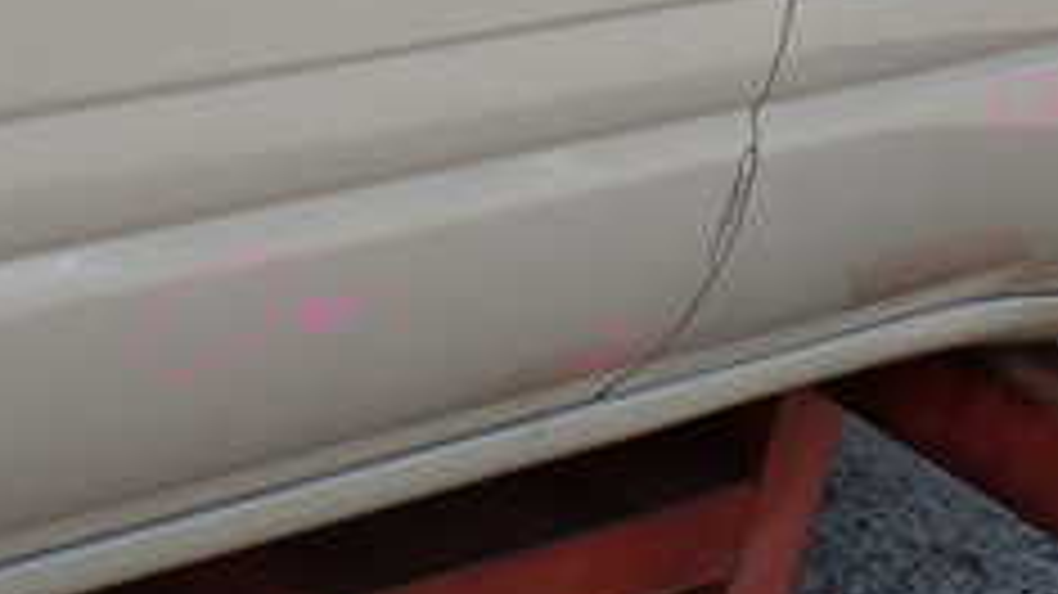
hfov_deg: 22.5
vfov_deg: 13.4
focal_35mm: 89
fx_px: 2496
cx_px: -113
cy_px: 14
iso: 100
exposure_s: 1/640
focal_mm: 5.79
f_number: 3.2
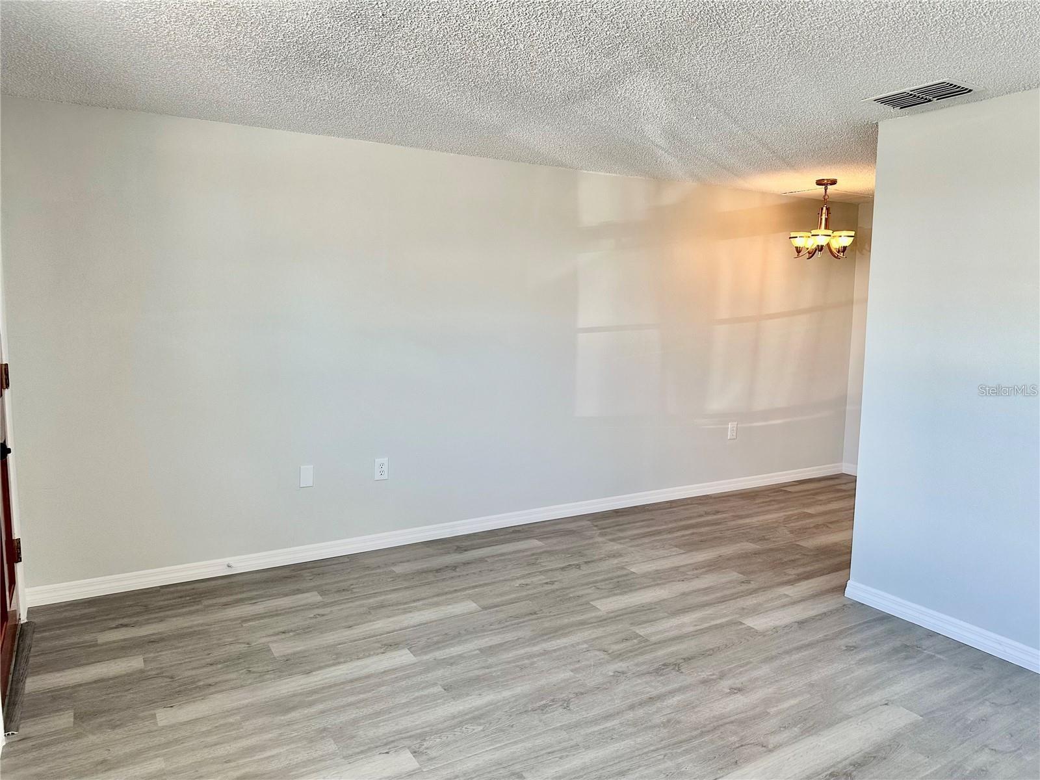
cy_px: 390
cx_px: 520
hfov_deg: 71.6
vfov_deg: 56.8
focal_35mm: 24
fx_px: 721
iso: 125
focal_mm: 6.86
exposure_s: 1/120
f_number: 1.78
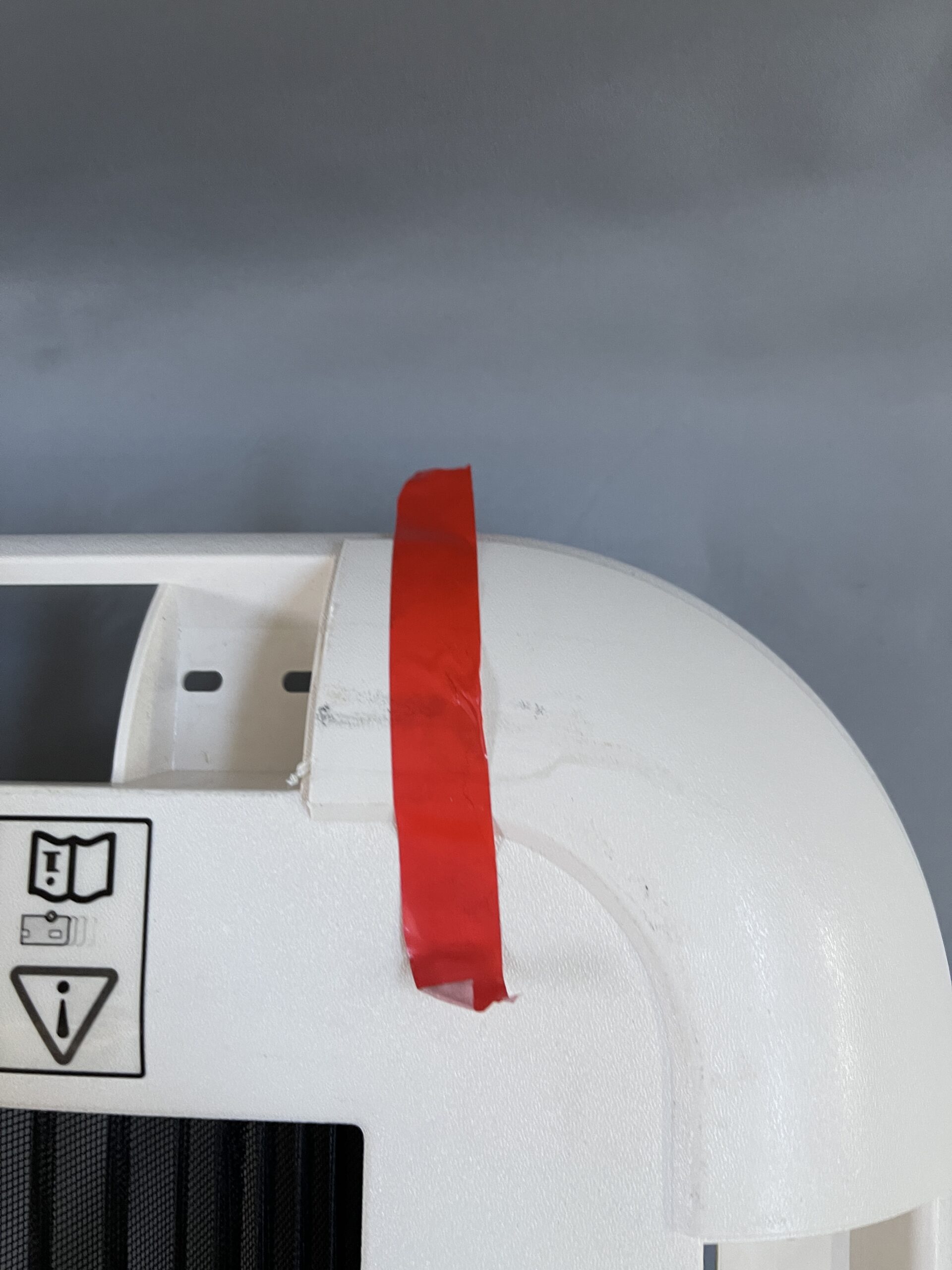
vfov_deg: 67.3
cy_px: 635
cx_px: 476
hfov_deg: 53.1
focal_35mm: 26
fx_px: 953
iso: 200
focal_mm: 5.1
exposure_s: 1/50
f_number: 1.6
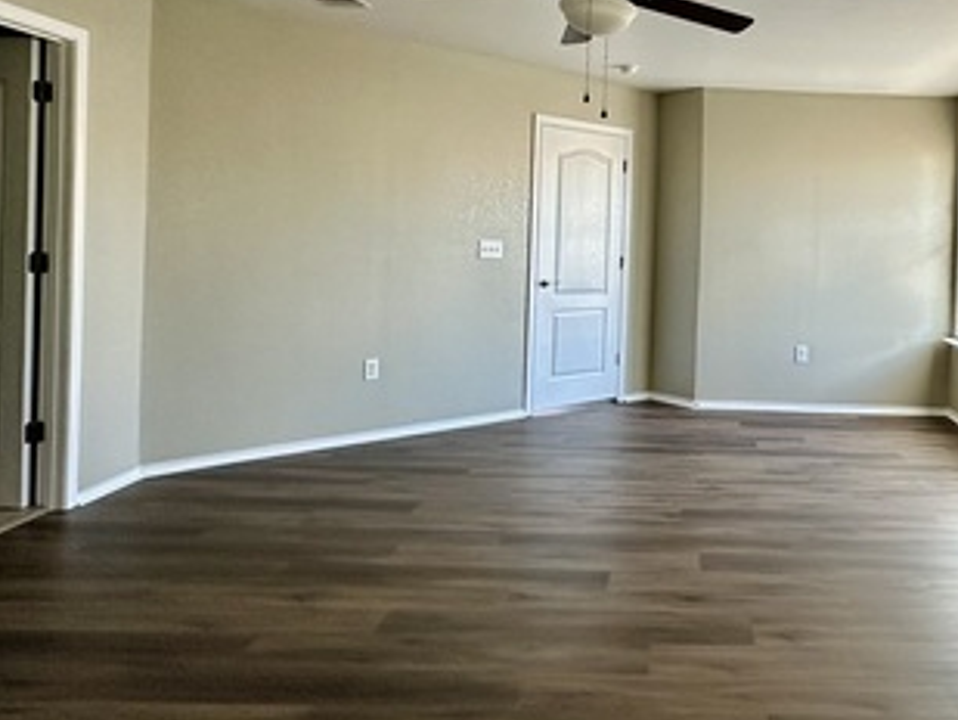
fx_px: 803
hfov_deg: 58.7
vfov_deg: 47.6
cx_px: 710
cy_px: 251
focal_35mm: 29
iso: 250
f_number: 2.2
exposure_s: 1/120
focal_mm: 2.22
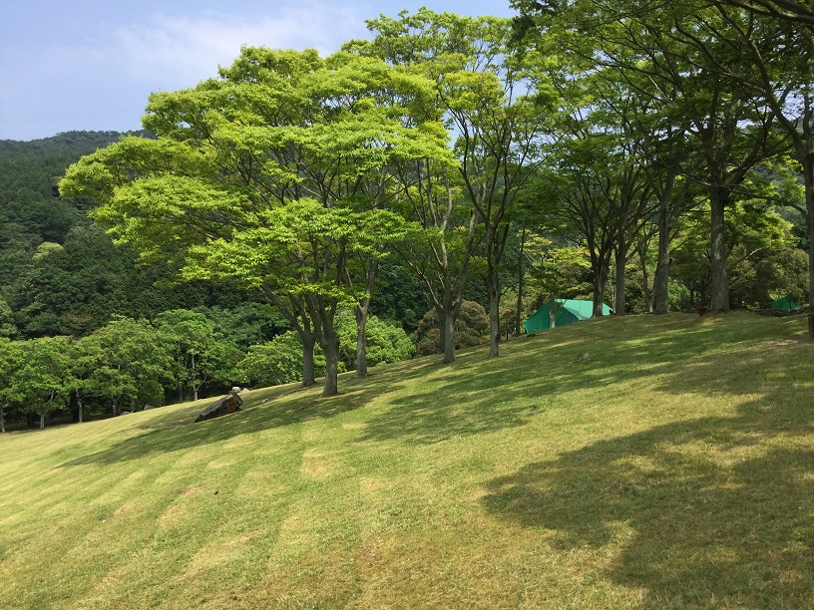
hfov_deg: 58.4
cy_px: 305
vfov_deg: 45.4
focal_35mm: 31
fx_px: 729
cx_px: 407
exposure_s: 1/734
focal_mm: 3.3
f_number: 2.4
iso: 25
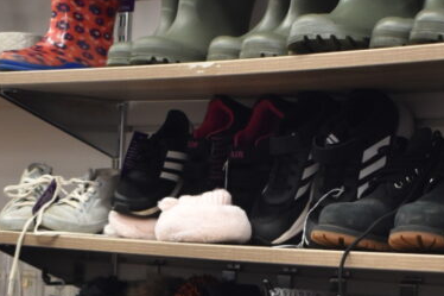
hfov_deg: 16.1
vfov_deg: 10.7
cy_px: 264
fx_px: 1570
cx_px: 286
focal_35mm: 127
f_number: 4.2
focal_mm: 31
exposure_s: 1/125
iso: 800
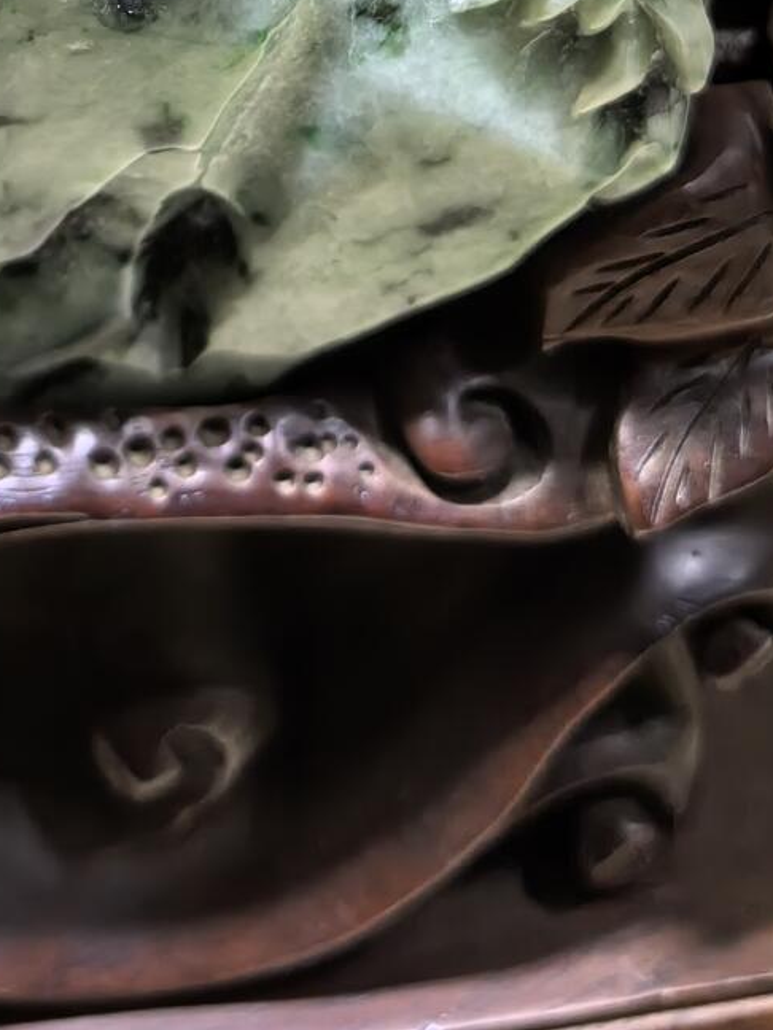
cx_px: 59
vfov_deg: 24.0
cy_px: -157
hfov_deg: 19.2
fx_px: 2233
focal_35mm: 75
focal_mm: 6.98
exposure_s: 1/100
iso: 64
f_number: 2
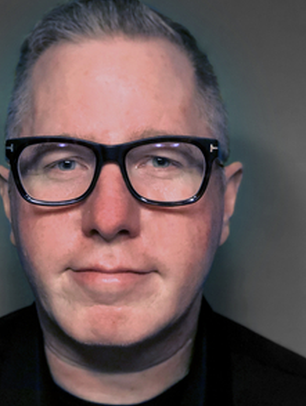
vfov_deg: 21.0
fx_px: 1095
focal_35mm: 93
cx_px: 98
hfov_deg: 15.9
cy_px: 157
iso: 500
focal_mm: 6.6
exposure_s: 1/30
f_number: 2.8
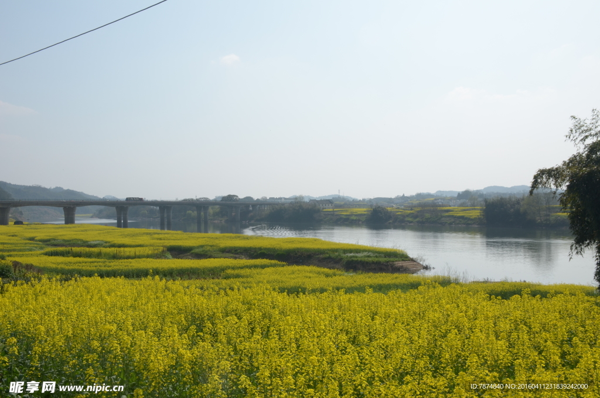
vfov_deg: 34.1
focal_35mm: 39
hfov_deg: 49.6
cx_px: 300
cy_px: 199
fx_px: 649
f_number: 11
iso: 160
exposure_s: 1/500
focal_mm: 26
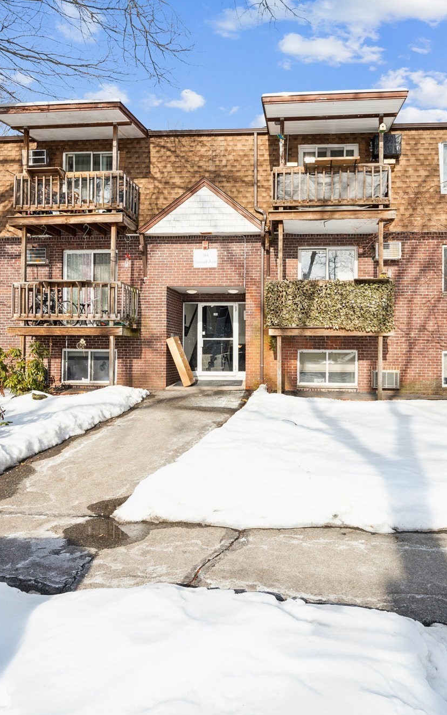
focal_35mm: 22
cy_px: 365
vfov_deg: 79.6
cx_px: 272
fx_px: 429
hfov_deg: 54.6
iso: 100
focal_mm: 14
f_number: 8
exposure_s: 1/80
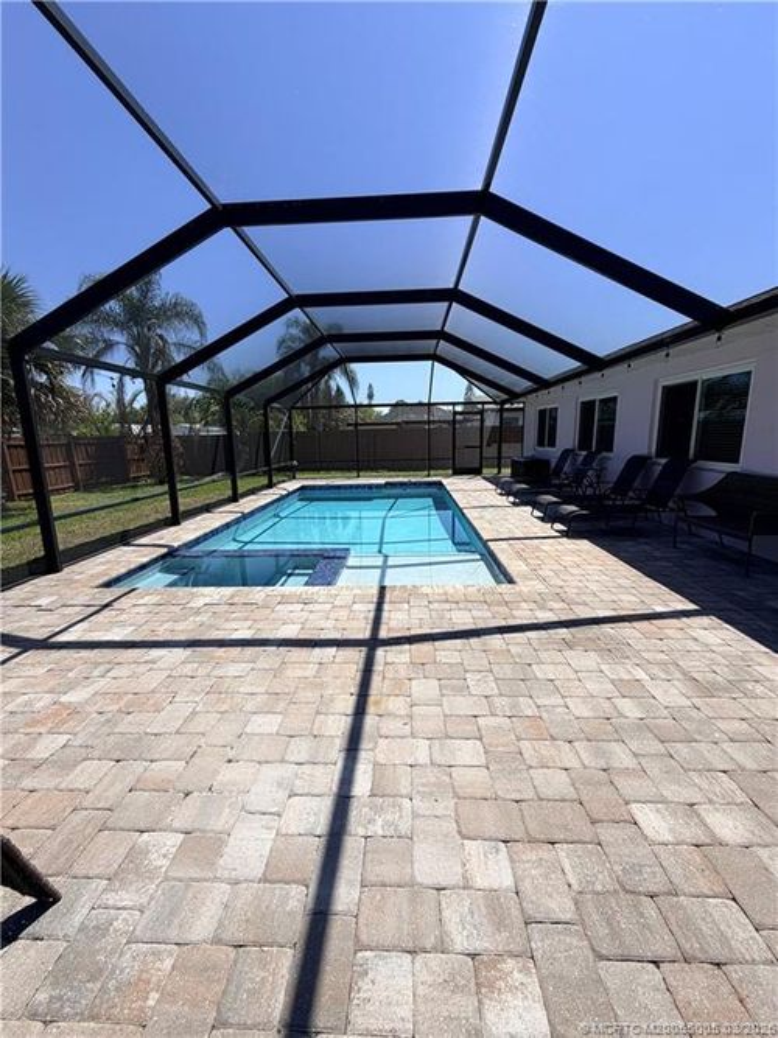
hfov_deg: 85.7
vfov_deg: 102.1
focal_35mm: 14
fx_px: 420
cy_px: 519
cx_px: 389
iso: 20
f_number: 2.2
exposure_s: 1/789
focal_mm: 2.22
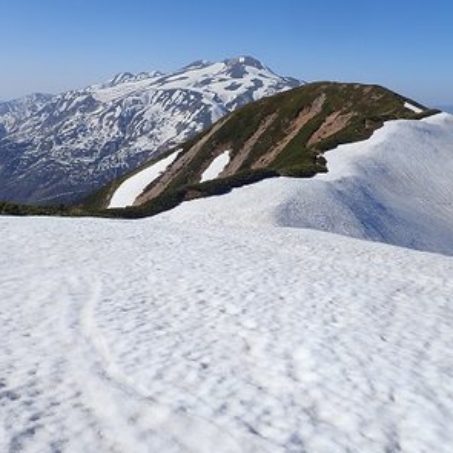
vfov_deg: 54.0
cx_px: 232
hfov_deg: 54.0
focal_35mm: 30
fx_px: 444
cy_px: 229
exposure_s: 1/320
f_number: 8
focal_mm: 4.5
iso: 100
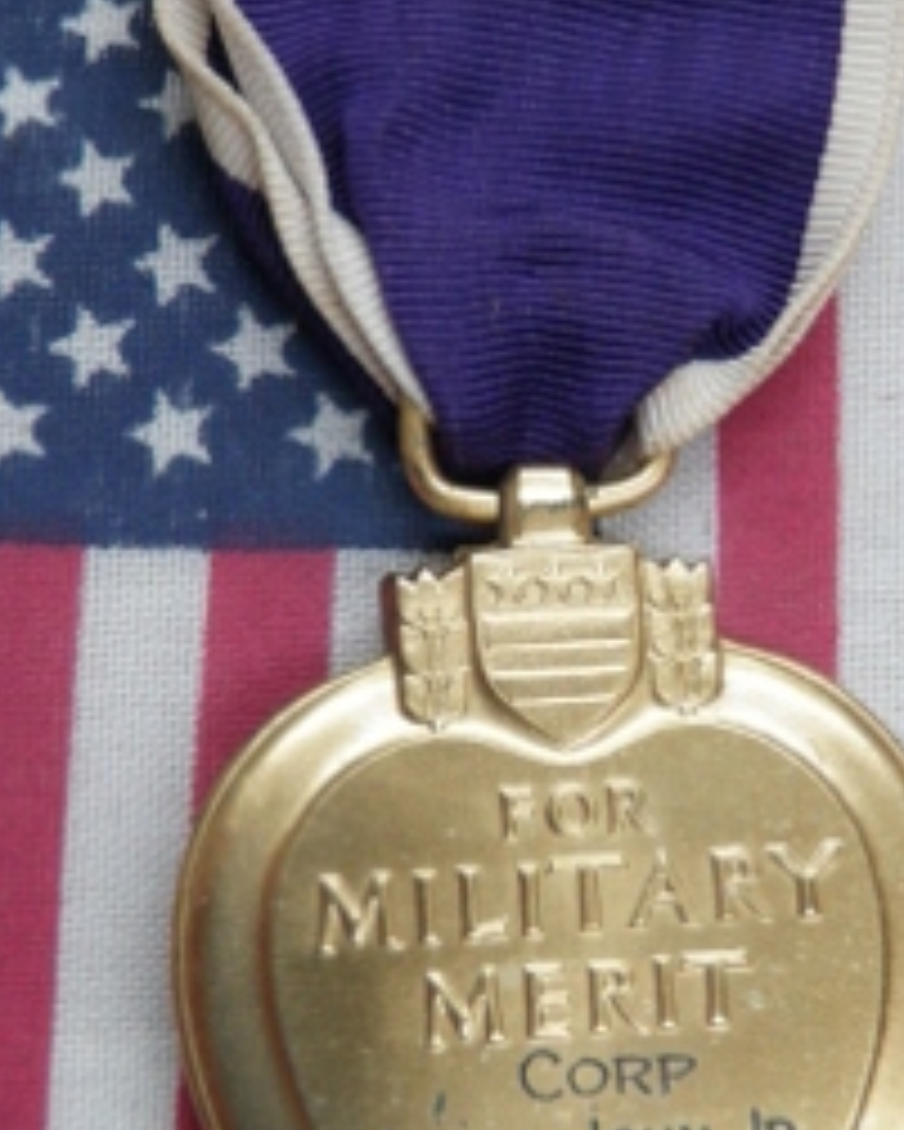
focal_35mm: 63
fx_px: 2106
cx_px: 531
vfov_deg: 30.0
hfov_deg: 24.2
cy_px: 648
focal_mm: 6.53
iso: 200
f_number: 4.1
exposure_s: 1/25
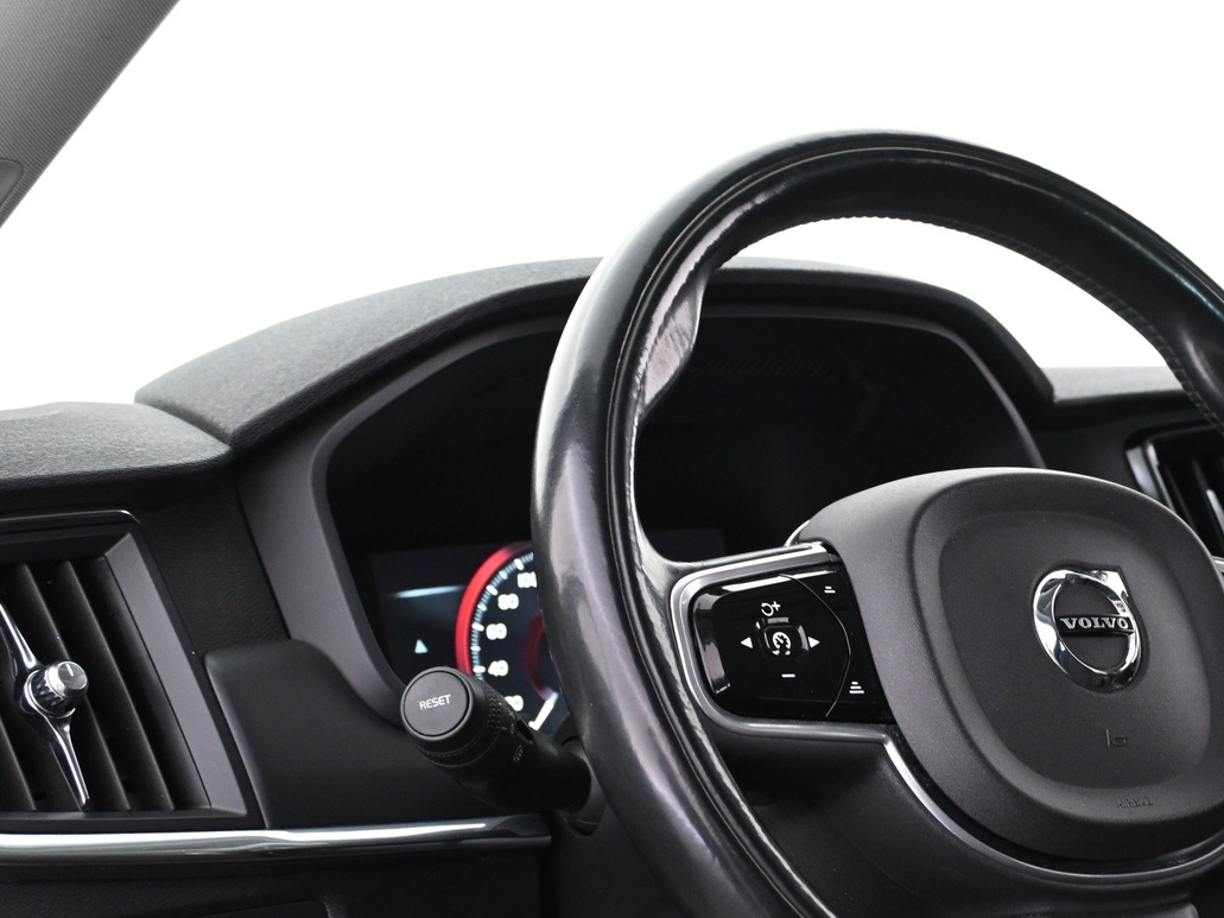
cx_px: 955
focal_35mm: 68
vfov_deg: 21.5
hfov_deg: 28.1
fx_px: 2404
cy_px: 610
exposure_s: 1/13
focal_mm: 30
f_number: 4.8
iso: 1600
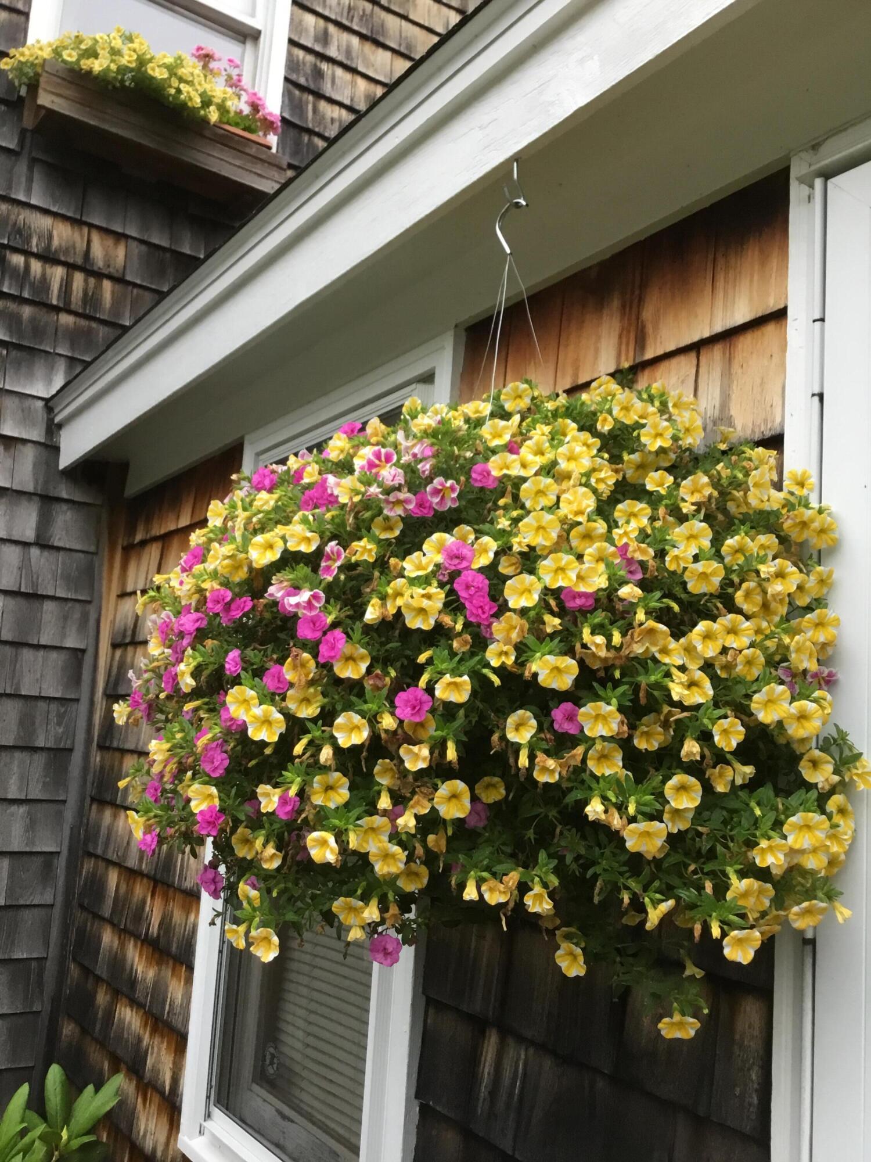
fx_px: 1040
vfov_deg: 58.4
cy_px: 581
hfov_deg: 45.4
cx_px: 436
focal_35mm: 31
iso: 64
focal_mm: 3.3
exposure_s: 1/30
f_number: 2.4
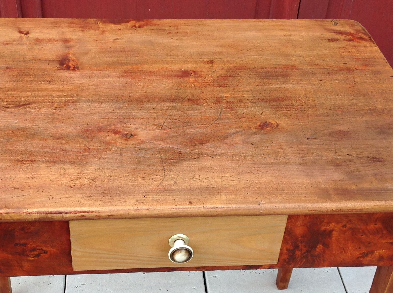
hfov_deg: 32.7
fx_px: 669
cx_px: 163
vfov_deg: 24.4
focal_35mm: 59
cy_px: 234
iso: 50
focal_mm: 4.28
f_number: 2.4
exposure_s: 1/120
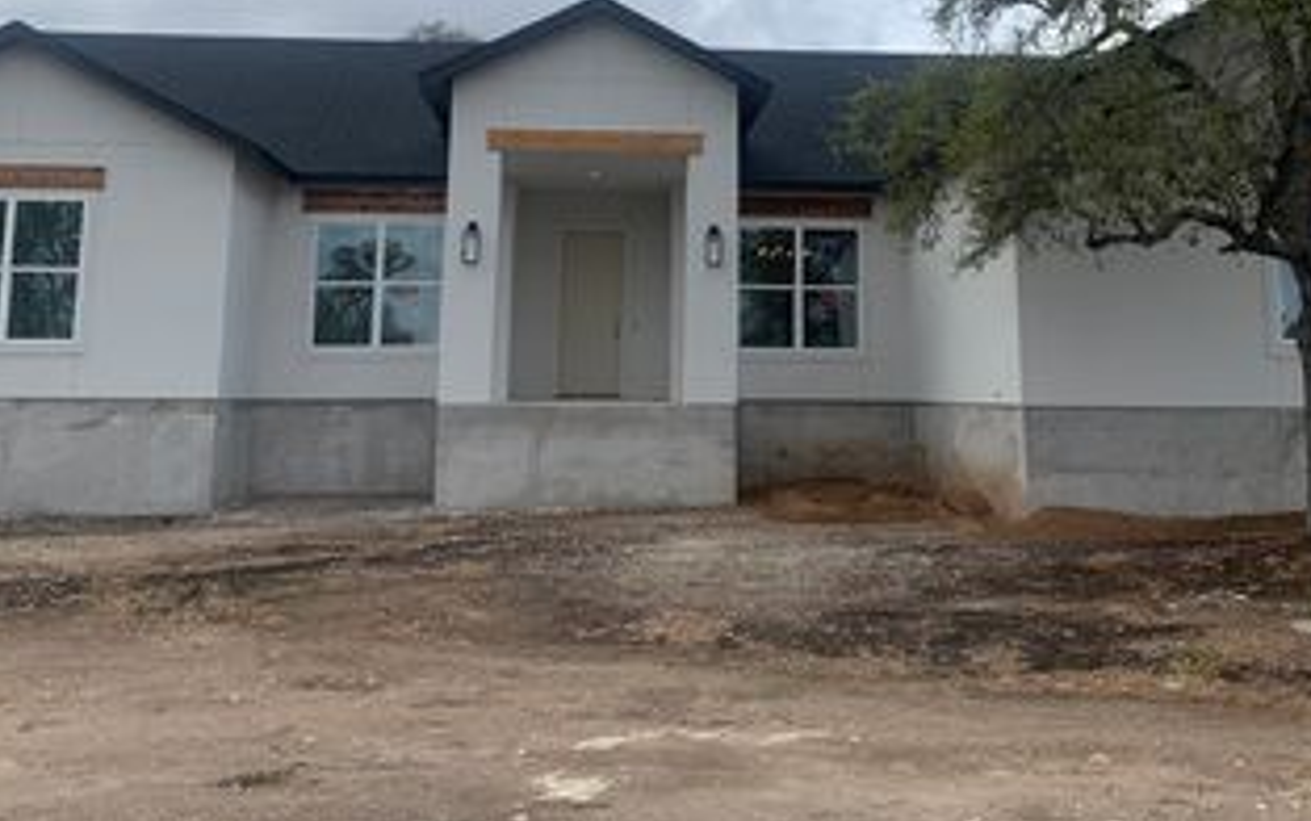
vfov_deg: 28.2
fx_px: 1573
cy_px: 86
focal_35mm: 44
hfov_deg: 45.2
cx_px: 729
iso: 25
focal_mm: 4.25
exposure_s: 1/3521
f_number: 1.8
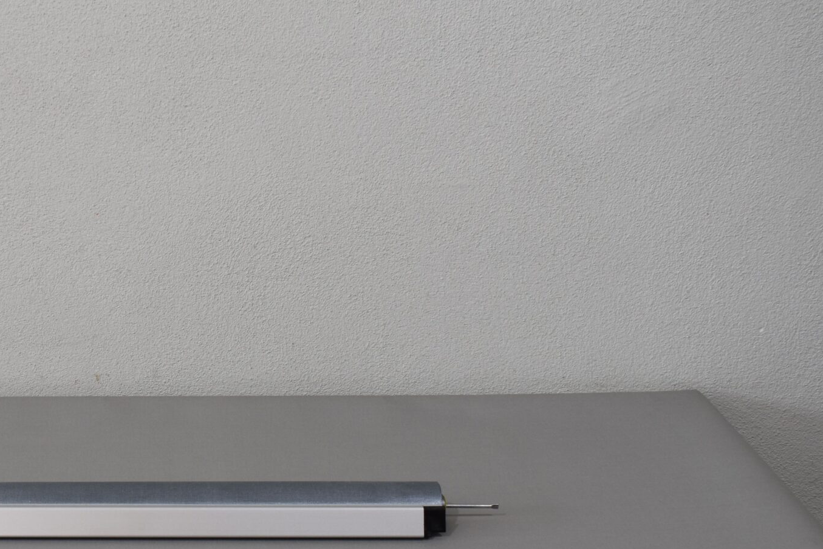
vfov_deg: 19.8
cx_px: 129
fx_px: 1555
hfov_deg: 28.8
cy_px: 430
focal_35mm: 68
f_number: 5.6
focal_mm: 24
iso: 220
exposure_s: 1/125
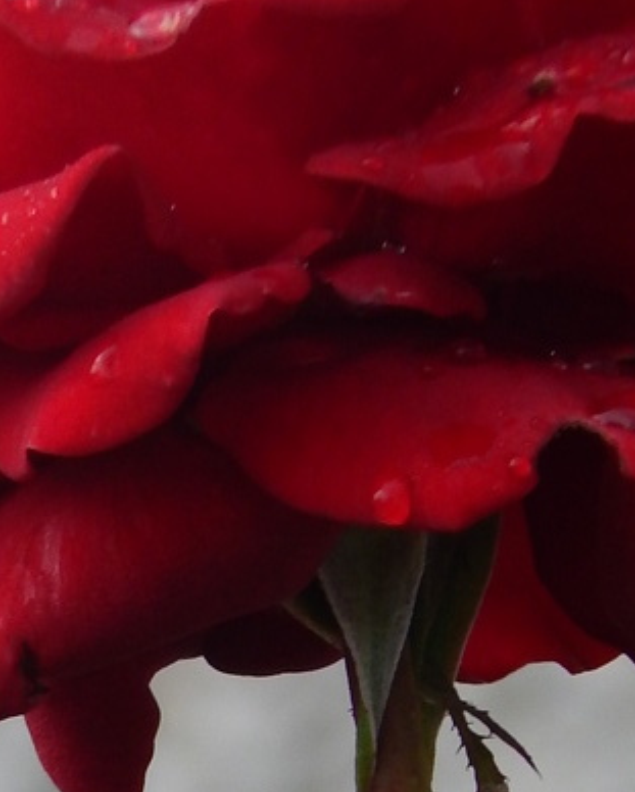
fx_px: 35501
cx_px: 221
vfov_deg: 1.3
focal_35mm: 1513
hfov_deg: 1.0
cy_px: 1080
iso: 160
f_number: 5.7
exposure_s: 1/250
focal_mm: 76.4
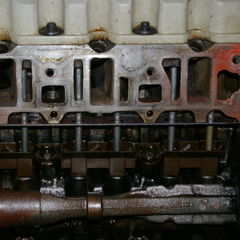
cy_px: 120
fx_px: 604
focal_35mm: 77
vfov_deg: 22.5
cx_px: 82
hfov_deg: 22.4
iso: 200
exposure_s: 1/60
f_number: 4.5
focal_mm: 40
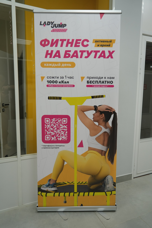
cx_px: 76
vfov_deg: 73.7
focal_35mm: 24
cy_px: 114
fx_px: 152
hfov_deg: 53.1
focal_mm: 24
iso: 800
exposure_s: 1/160
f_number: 4
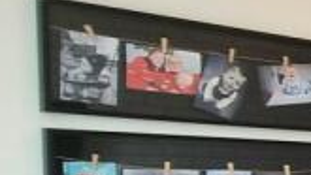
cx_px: 746
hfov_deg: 14.8
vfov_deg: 13.3
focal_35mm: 88
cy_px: 218
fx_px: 726
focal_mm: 2.2
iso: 50
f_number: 2.2
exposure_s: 1/50
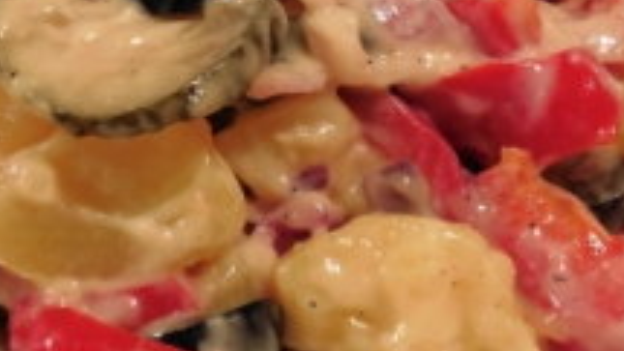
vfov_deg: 7.7
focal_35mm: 157
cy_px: 3
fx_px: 2598
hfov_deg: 13.7
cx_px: 316
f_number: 4.4
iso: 400
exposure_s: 1/10
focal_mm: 12.5
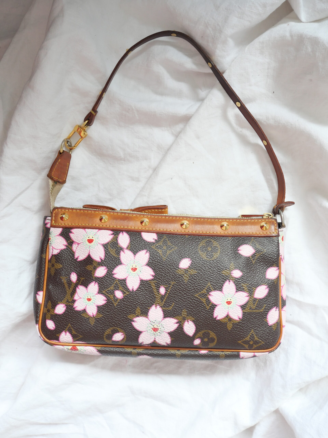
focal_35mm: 34
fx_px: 430
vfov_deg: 54.0
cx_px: 164
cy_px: 219
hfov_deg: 41.8
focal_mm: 17
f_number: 4
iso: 500
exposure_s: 1/60
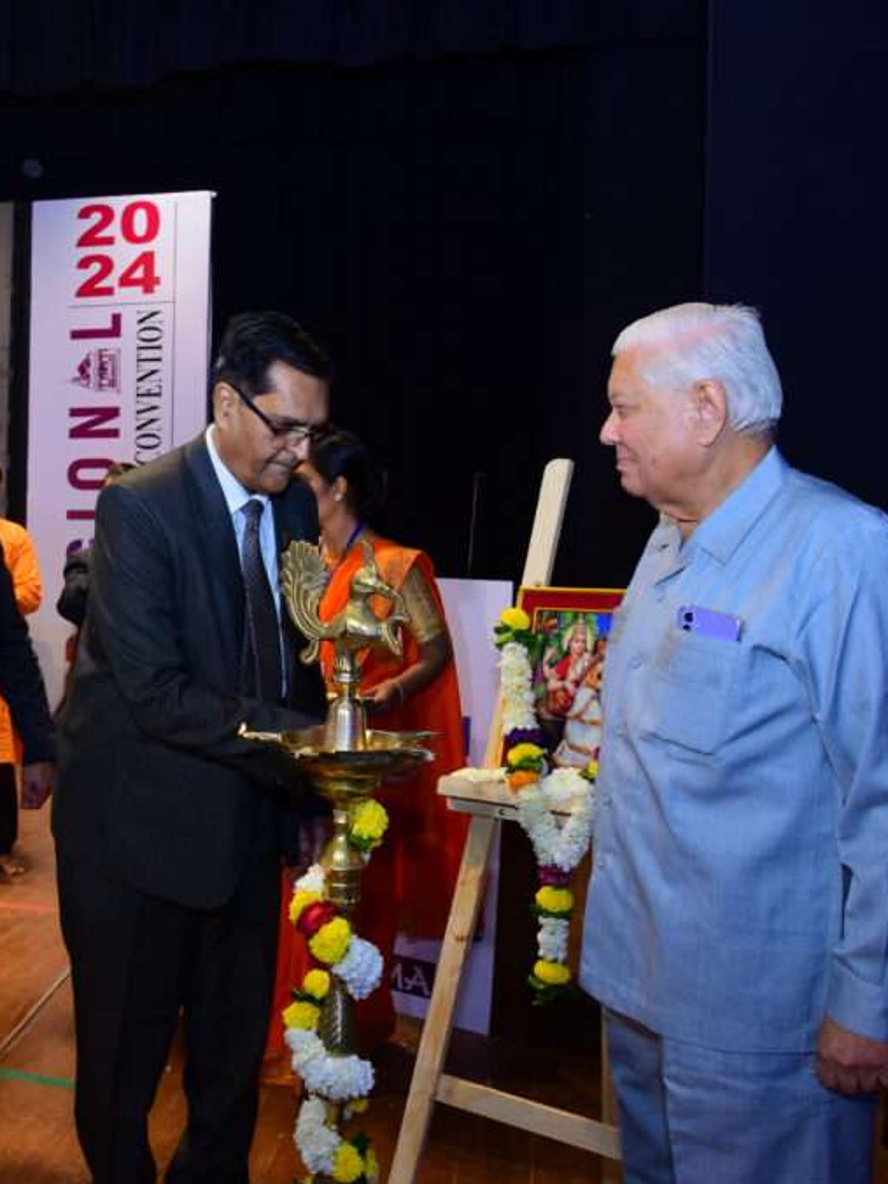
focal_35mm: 35
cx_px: 207
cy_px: 596
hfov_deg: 39.4
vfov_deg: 52.6
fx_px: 1197
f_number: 6.3
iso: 1000
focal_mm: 24
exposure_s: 1/160
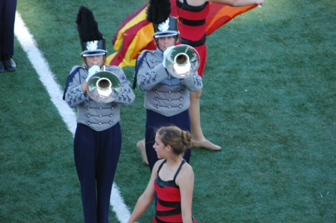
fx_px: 5595
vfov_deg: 2.3
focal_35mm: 600
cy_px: 112
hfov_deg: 3.4
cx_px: 168
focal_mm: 400
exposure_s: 1/160
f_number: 5.6
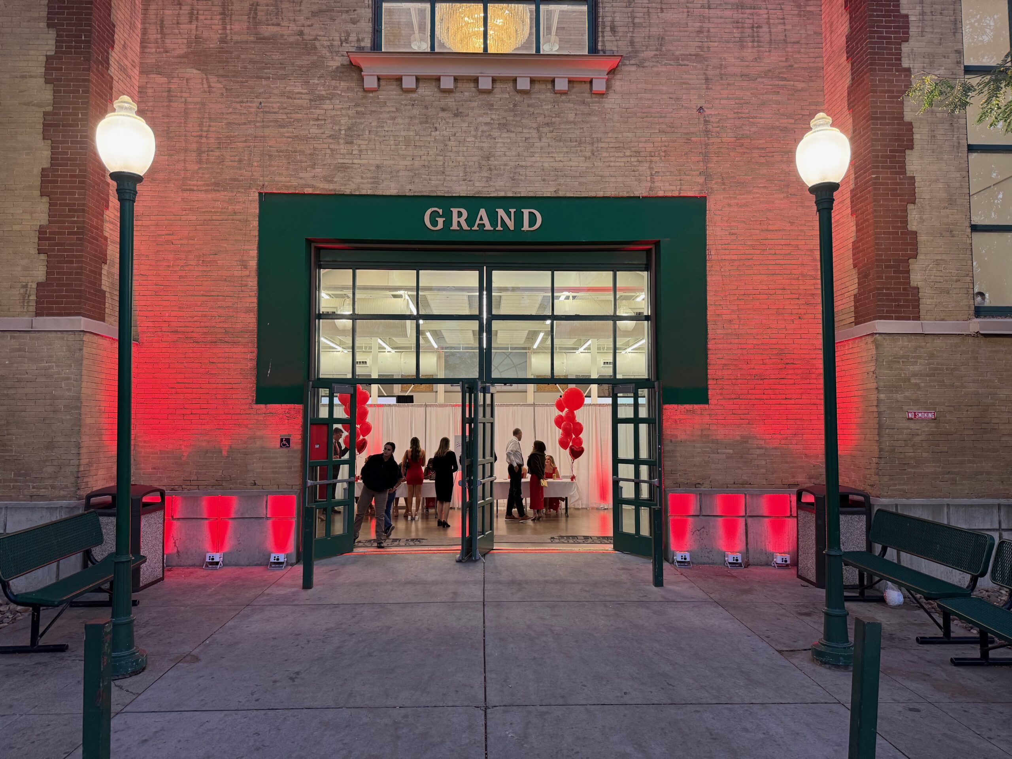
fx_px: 702
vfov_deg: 56.8
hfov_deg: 71.6
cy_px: 380
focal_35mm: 24
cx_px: 506
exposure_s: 1/60
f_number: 1.78
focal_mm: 6.76
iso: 160
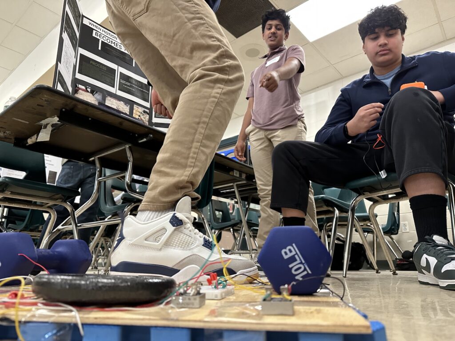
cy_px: 170
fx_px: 315
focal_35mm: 24
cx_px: 228
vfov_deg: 56.8
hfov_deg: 71.6
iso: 500
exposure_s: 1/60
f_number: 1.78
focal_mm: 6.86
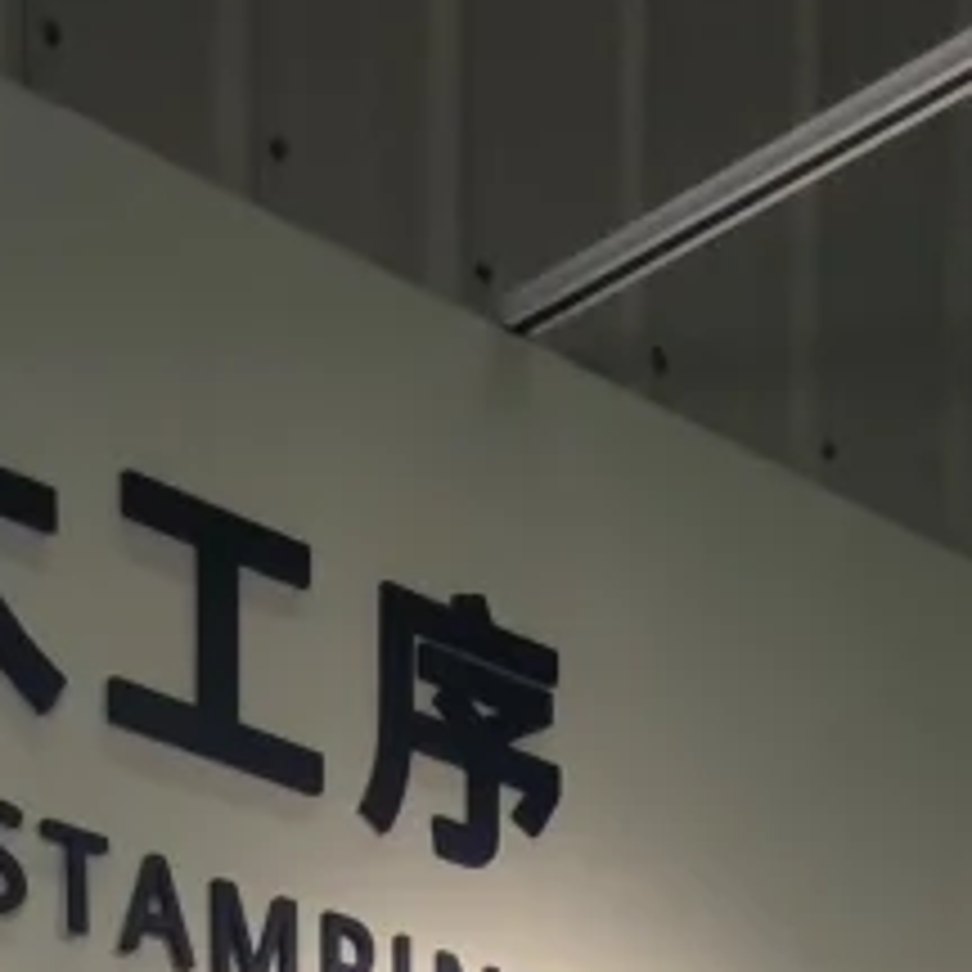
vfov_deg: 13.5
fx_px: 3558
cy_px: 1912
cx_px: 36
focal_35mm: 112
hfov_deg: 15.3
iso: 200
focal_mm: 2.16
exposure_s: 1/50
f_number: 2.2
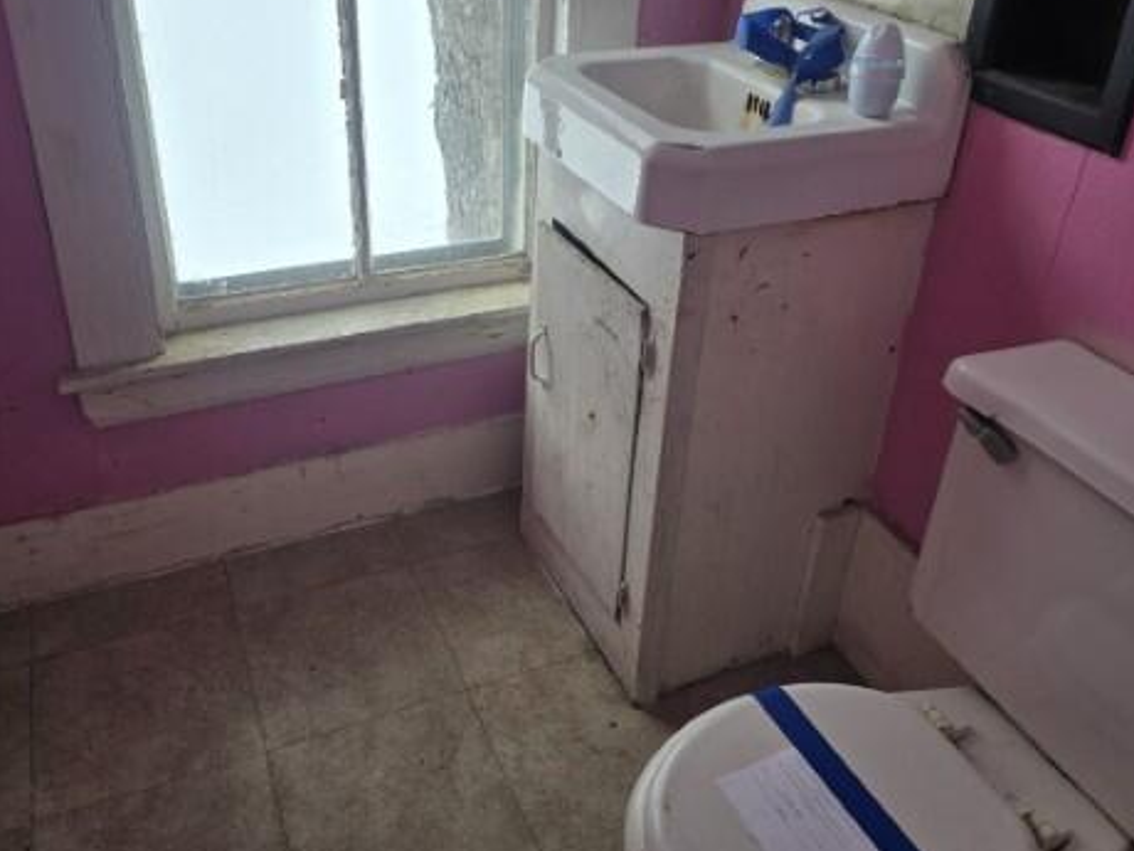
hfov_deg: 56.8
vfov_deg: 44.0
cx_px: 582
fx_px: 1048
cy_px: 355
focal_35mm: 32
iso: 50
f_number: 1.7
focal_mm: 6.3
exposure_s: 1/180
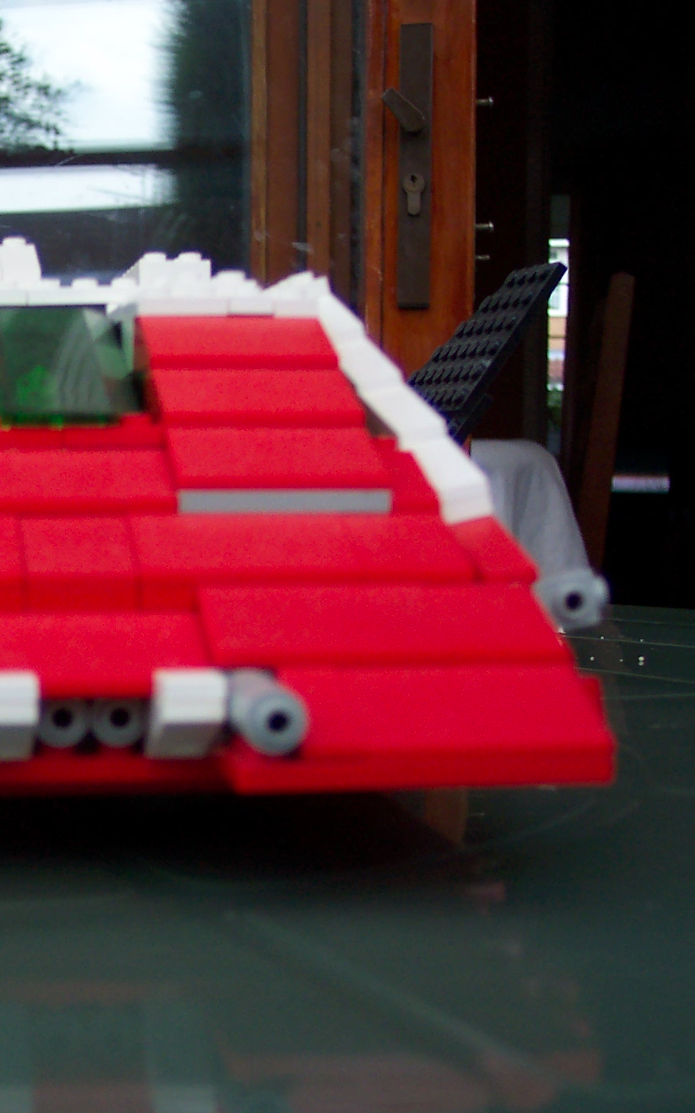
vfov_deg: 34.5
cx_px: -60
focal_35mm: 59
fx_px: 1788
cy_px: 561
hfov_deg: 21.0
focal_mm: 8
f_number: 2.8
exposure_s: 1/500
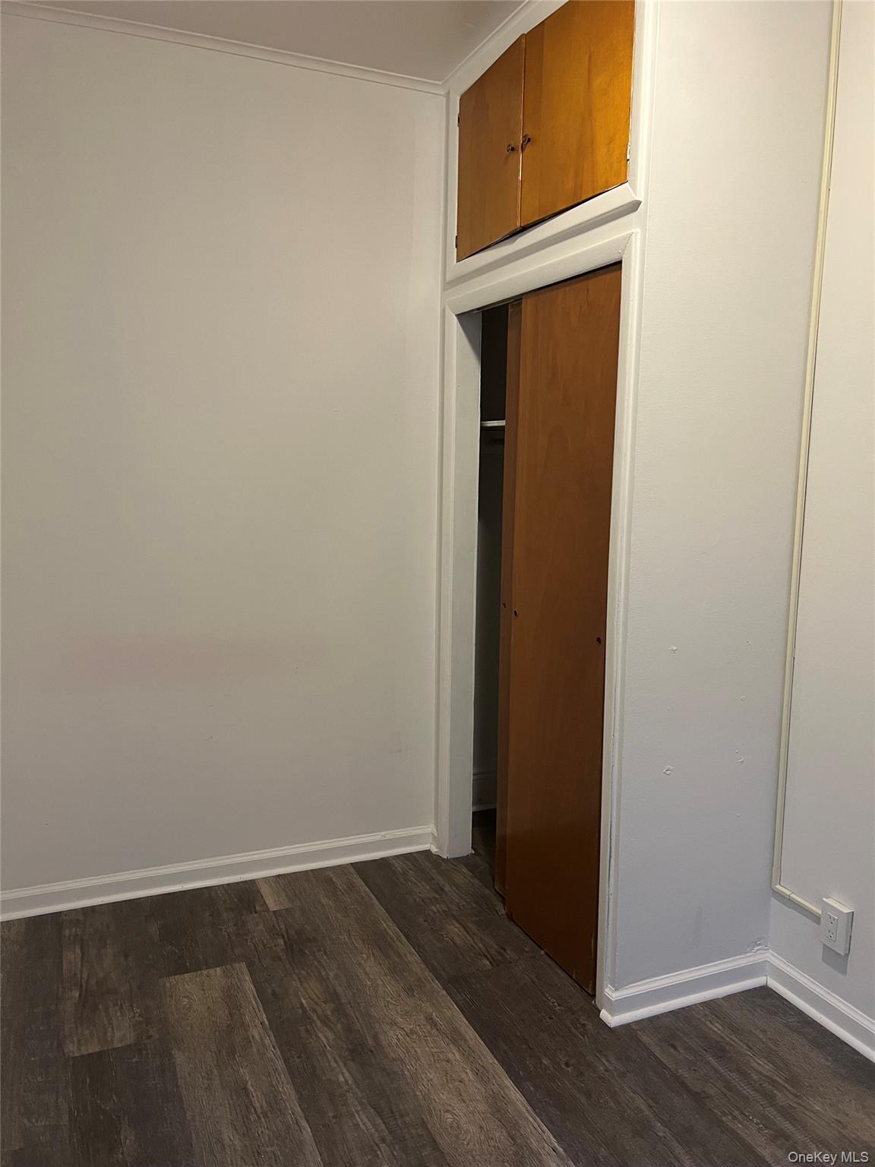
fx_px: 876
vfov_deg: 67.3
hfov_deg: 53.1
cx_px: 438
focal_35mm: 26
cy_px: 584
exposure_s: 1/60
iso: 250
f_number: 1.5
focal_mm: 5.7
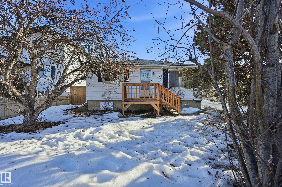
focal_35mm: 15
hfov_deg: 100.4
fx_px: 117
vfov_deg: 77.2
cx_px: 141
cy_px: 94
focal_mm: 15
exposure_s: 1/500
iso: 100
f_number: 8
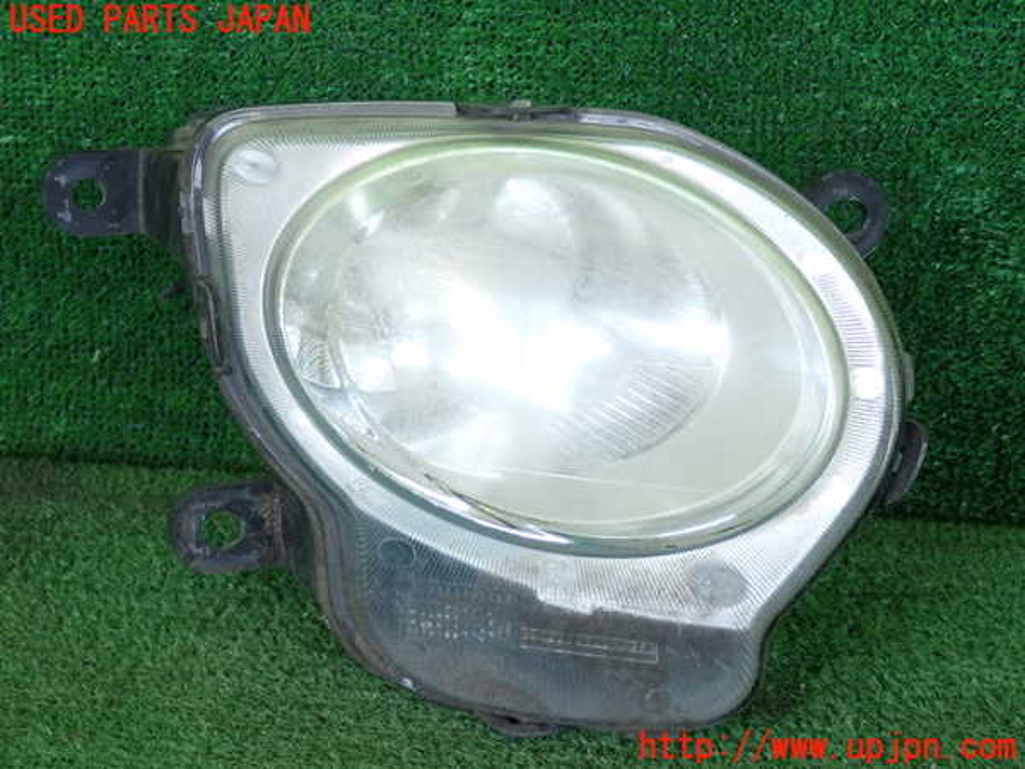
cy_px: 384
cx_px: 512
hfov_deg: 25.3
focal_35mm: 77
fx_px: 2280
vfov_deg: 19.1
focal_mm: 13.65
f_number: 4.1
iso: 320
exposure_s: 1/125
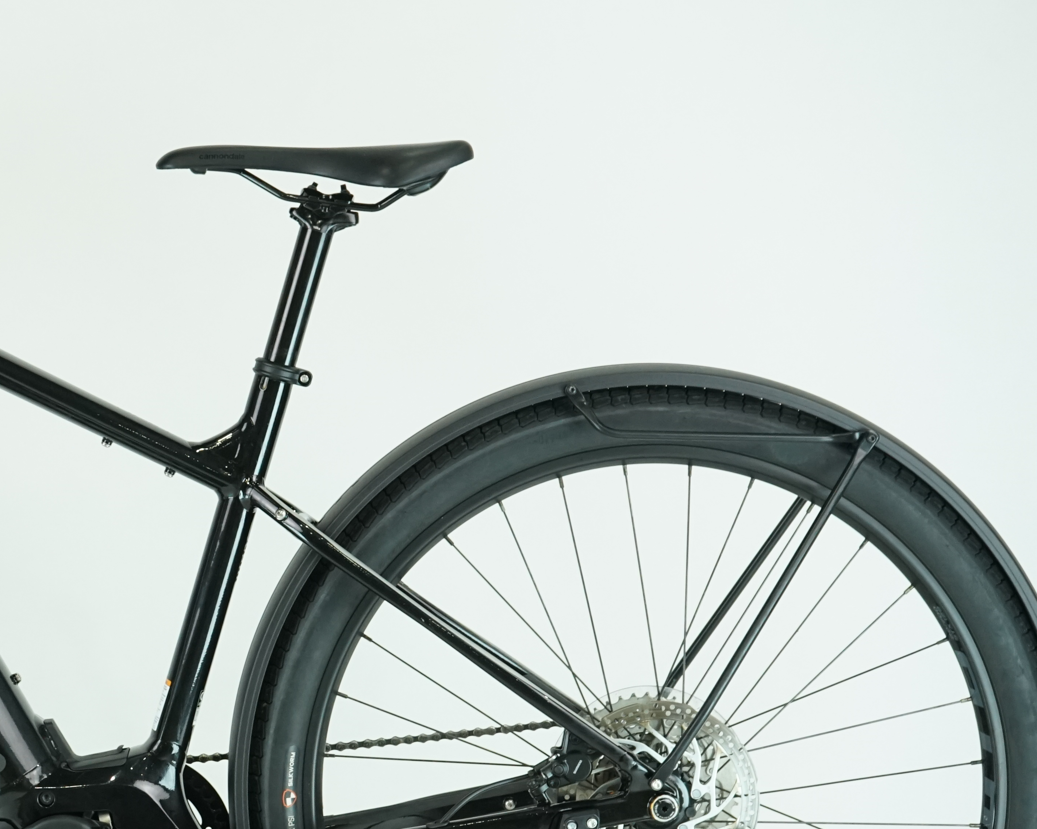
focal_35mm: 109
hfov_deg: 17.2
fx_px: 3345
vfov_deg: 14.1
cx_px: 12
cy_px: 515
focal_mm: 55
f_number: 6.3
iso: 1600
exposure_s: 1/200
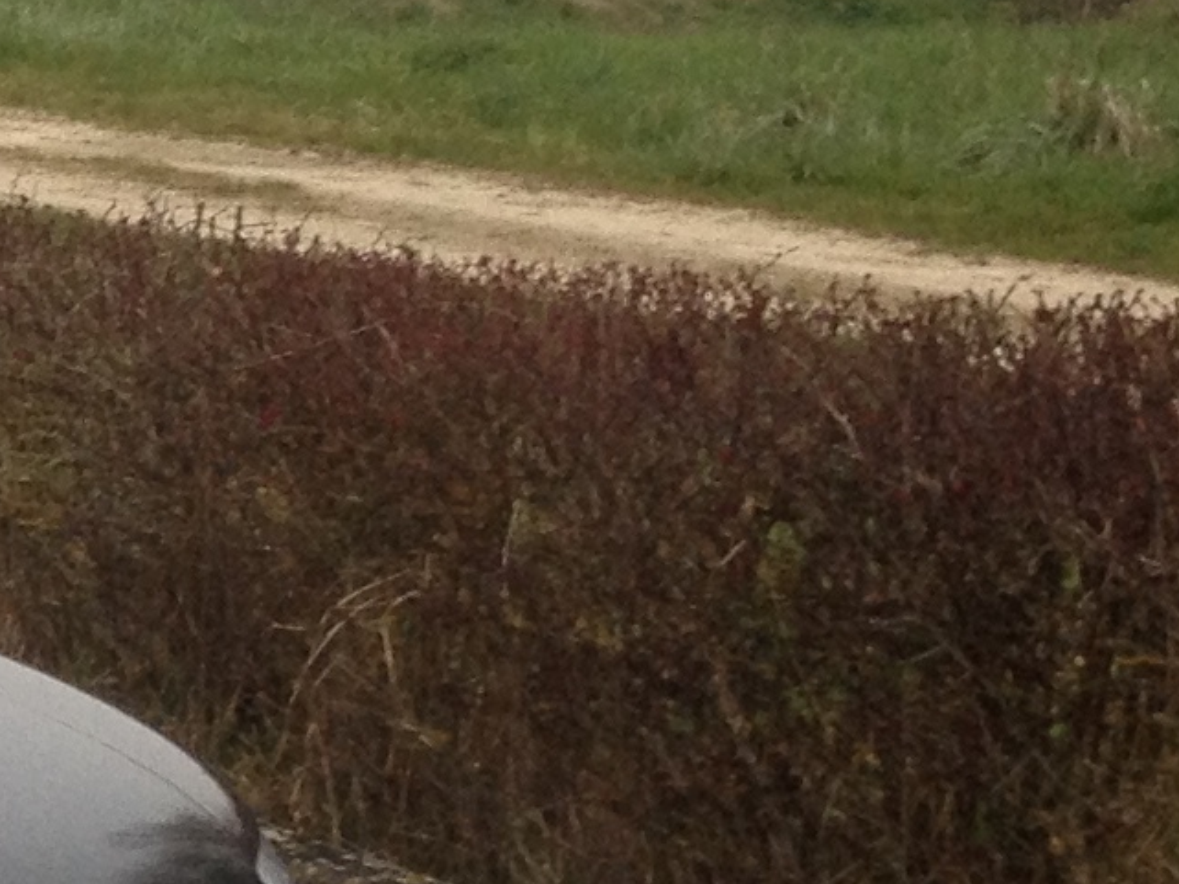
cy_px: 873
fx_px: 6060
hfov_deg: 10.1
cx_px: -1309
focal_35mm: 178
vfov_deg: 8.3
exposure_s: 1/60
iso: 64
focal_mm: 4.28
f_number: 2.4
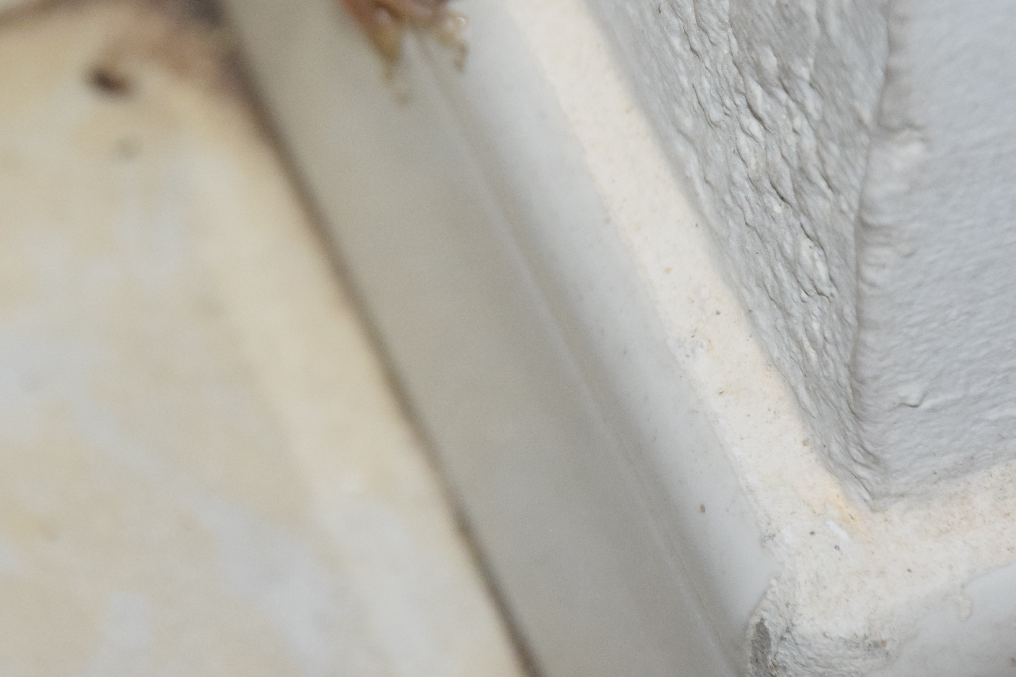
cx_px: 234
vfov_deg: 3.9
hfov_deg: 5.8
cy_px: -26
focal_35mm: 355
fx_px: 10022
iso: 1250
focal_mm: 105
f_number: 5.6
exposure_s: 1/60
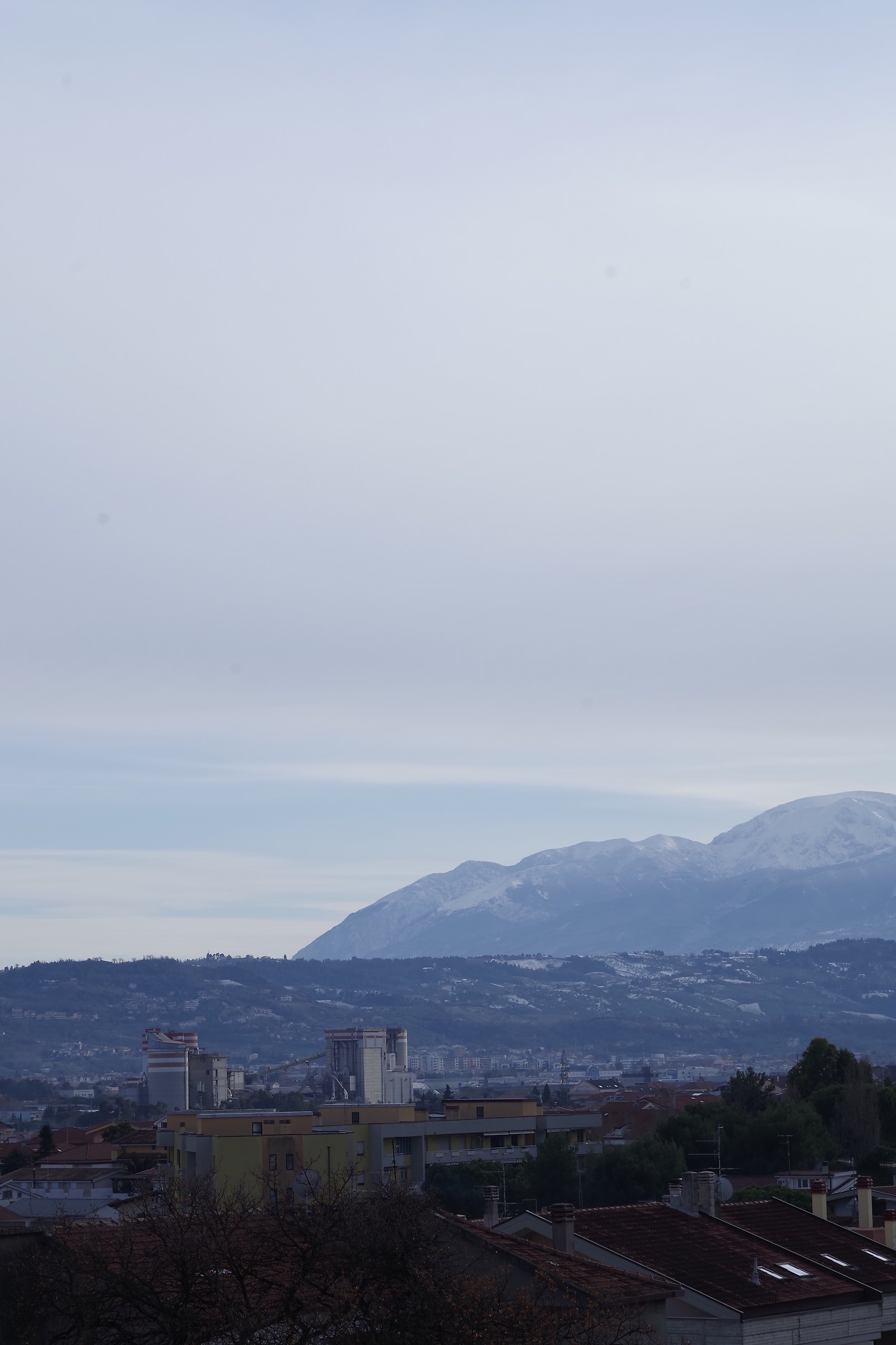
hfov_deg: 13.0
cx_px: 448
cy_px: 672
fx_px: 3920
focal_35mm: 105
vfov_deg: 19.5
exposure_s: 1/125
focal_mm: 70
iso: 100
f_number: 13
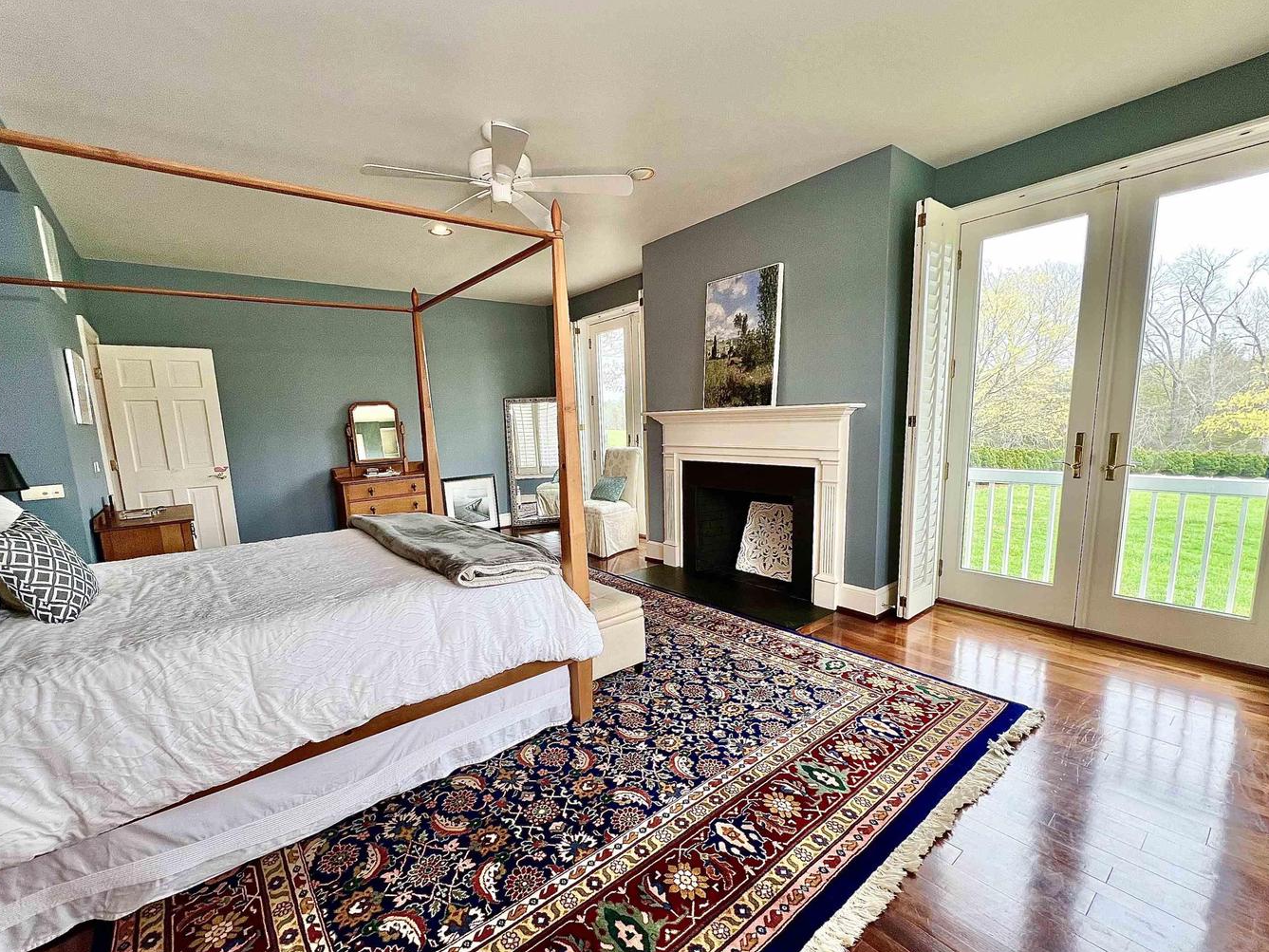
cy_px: 503
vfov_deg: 85.6
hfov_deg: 101.9
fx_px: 513
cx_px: 598
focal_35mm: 14
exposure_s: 1/120
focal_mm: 1.57
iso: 50
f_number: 1.8
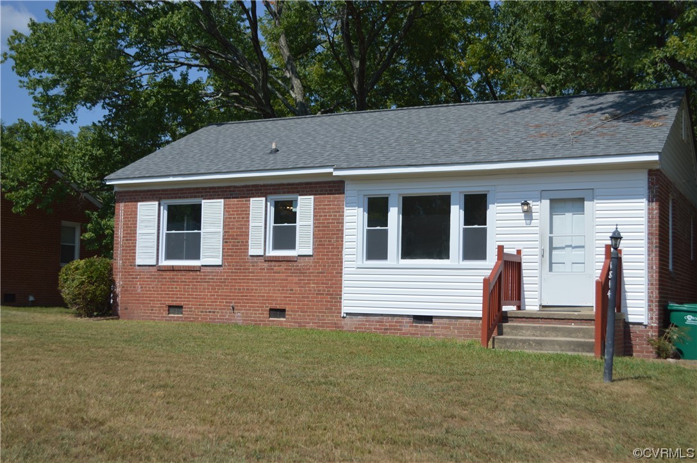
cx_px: 348
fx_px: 841
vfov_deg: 30.8
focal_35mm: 44
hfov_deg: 45.0
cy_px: 232
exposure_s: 1/1000
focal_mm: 29
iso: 100
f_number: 4.5
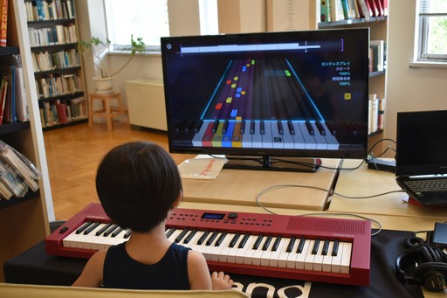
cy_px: 149
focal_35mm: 42
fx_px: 521
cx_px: 224
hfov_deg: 46.4
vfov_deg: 31.9
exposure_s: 1/100
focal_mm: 28
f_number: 5
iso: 400
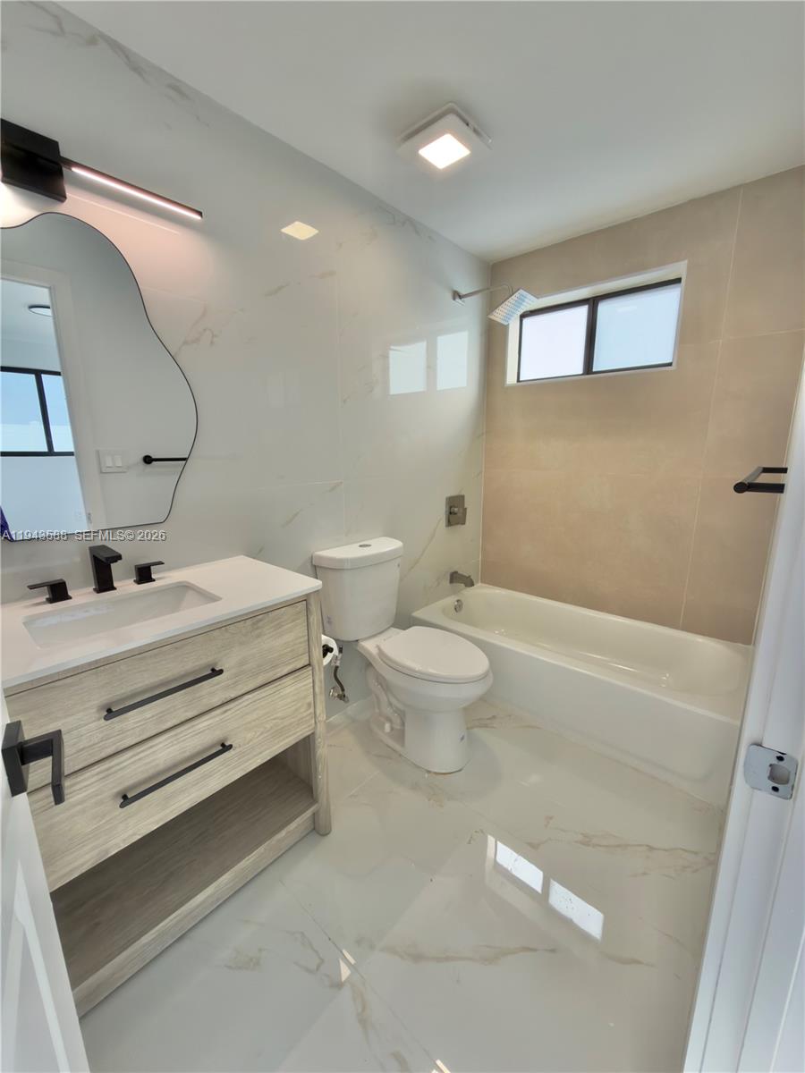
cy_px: 536
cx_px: 402
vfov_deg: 102.1
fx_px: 434
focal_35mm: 14
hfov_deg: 85.7
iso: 64
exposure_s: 1/120
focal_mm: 2.22
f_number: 2.2
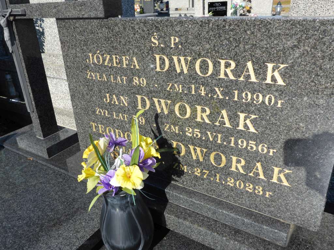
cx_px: 167
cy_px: 125
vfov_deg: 49.7
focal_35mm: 28
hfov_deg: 63.4
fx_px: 270
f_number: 3.3
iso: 80
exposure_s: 1/800
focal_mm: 4.9
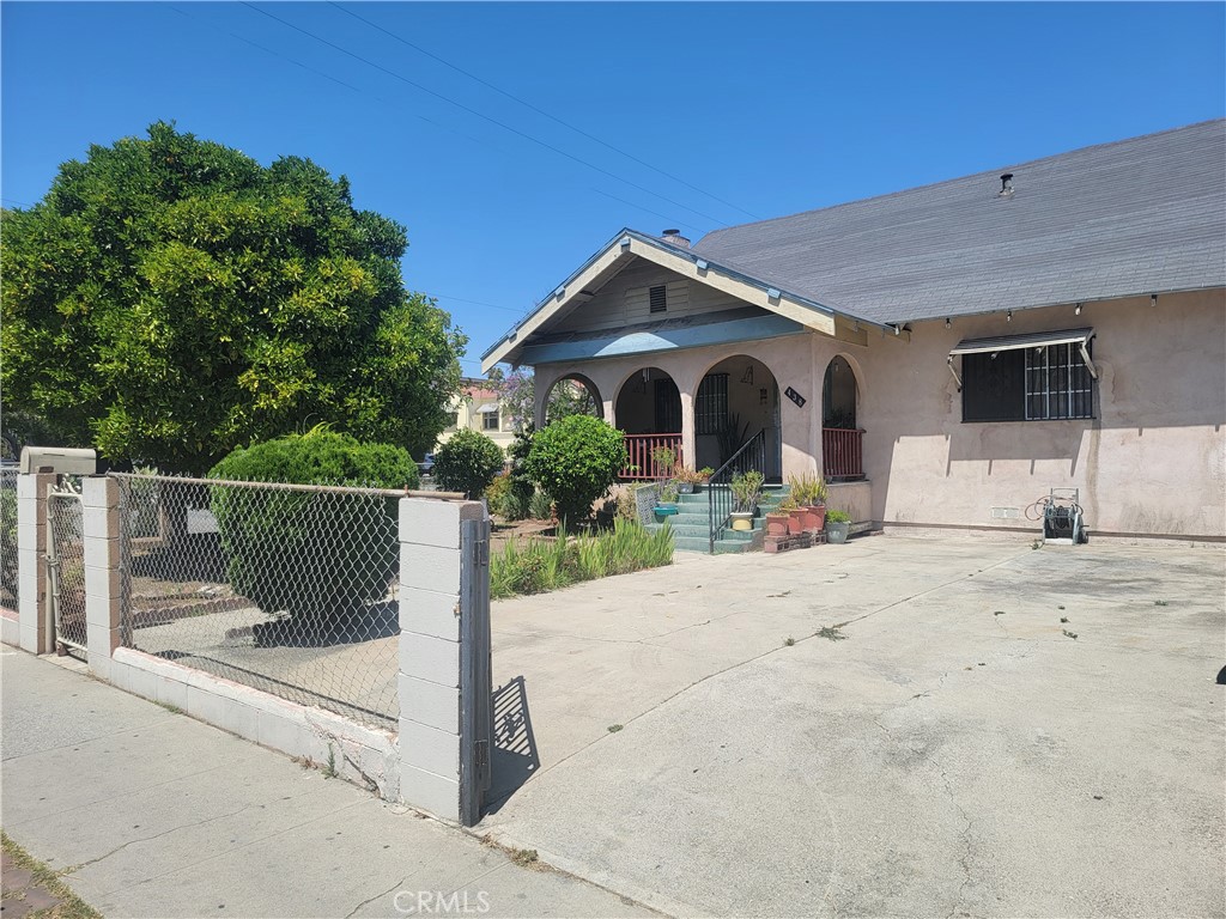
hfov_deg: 71.6
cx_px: 613
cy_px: 460
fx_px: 850
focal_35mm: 24
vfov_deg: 56.8
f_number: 1.8
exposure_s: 1/1093
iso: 16
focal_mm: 6.7
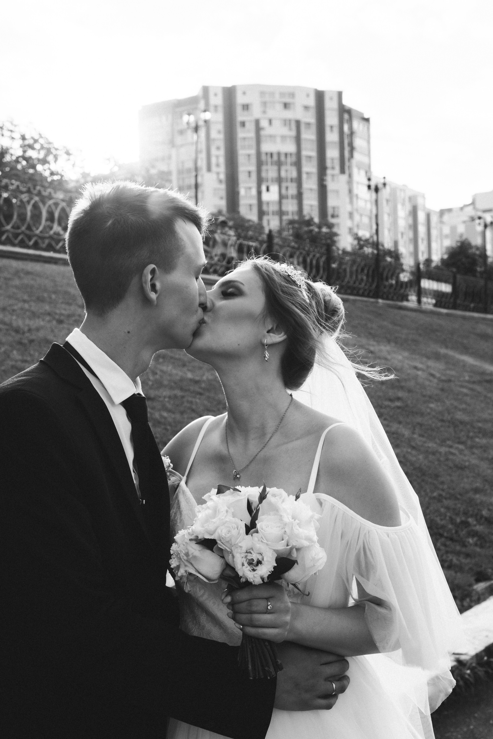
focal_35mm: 53
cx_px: 246
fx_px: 1089
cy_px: 370
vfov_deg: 37.5
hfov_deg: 25.5
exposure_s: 1/500
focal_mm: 35
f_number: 6.3
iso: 640
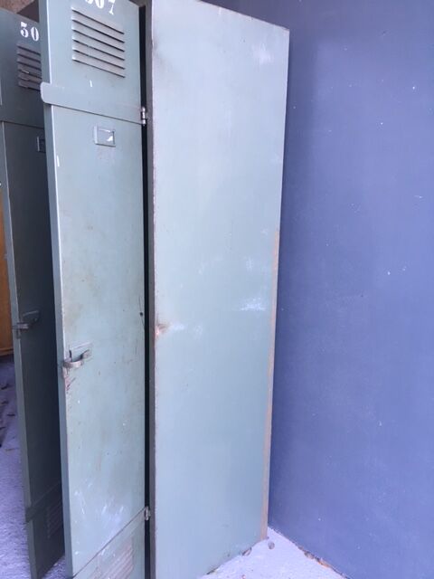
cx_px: 217
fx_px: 485
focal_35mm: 29
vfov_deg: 61.7
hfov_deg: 48.2
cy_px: 290
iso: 40
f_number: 2.2
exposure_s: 1/33
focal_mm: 4.15
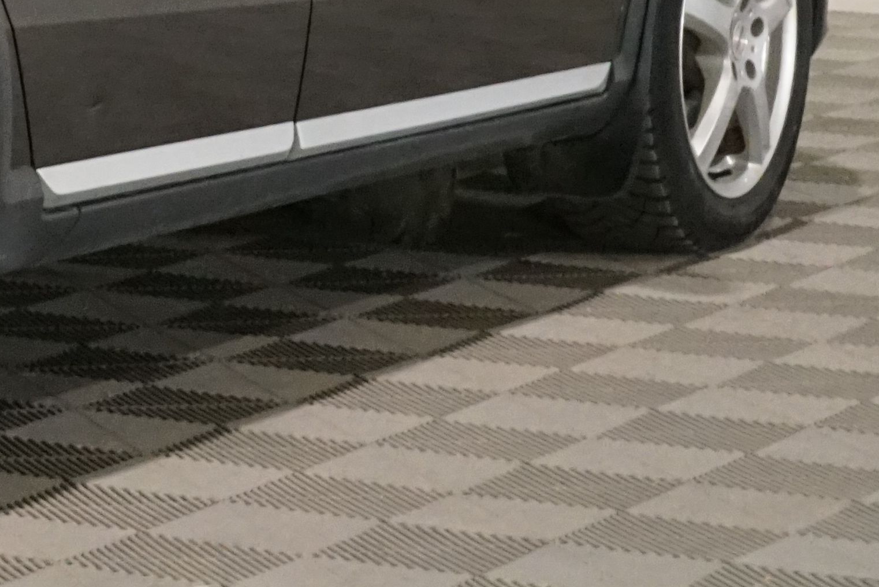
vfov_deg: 6.8
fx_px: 4908
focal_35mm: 201
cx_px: -573
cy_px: -171
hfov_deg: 9.8
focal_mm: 51
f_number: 20
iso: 6400
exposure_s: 1/25
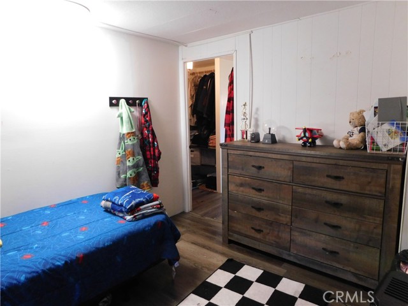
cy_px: 153
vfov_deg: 58.9
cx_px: 204
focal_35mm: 23
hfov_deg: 73.9
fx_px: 271
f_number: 3
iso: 400
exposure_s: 1/25
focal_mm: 4
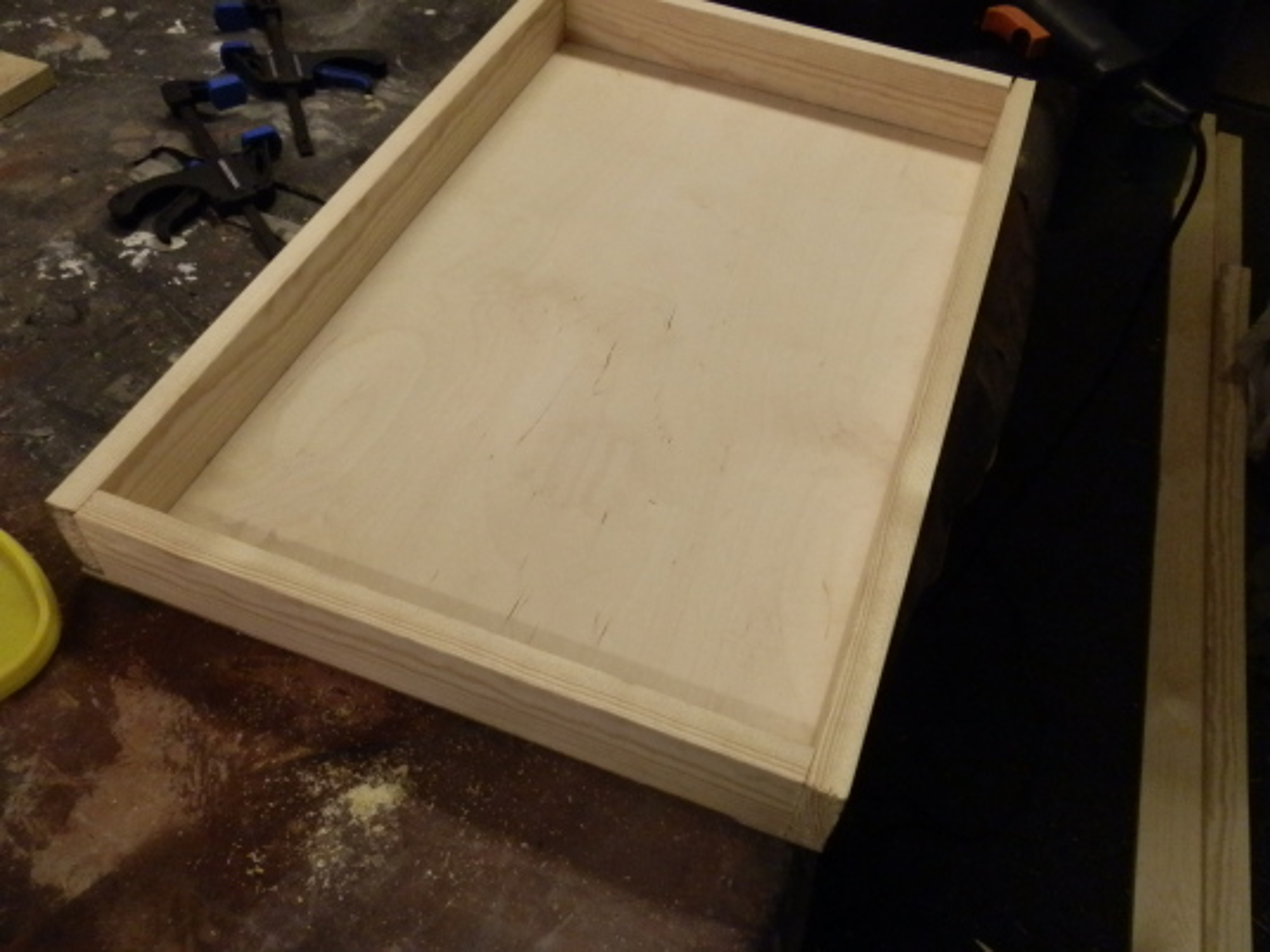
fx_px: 1027
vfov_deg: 49.7
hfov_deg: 63.4
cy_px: 476
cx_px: 635
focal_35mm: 28
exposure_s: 1/80
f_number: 3.1
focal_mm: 5
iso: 400
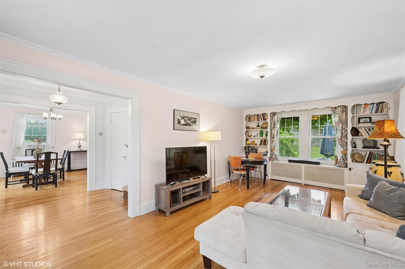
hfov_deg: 104.3
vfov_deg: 81.2
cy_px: 134
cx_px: 202
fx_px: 157
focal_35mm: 14
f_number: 7.1
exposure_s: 1/50
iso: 320
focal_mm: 14
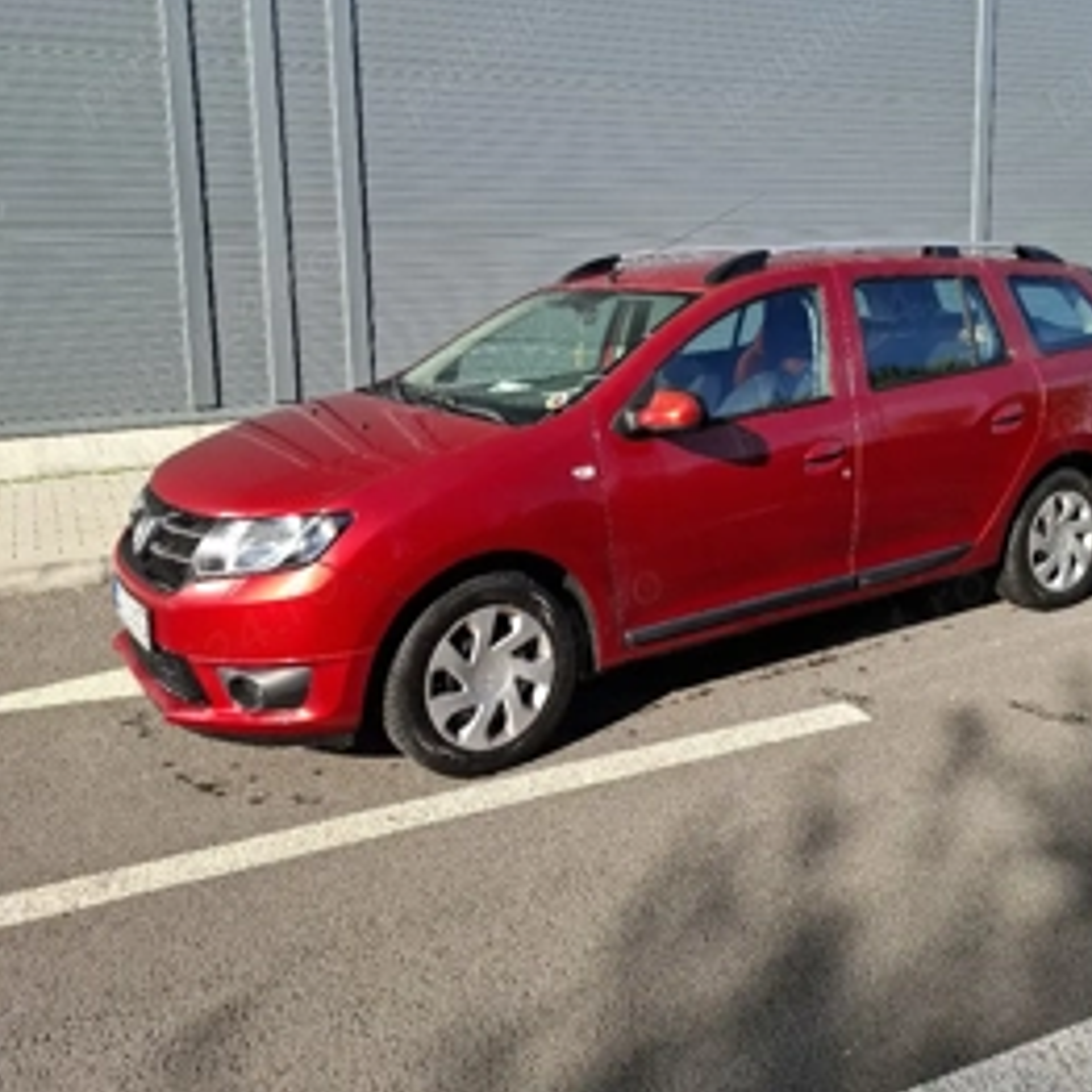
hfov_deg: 52.4
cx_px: 613
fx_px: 1106
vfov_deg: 51.8
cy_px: 392
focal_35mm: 31
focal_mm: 5.54
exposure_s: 1/1000
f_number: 1.8
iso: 50
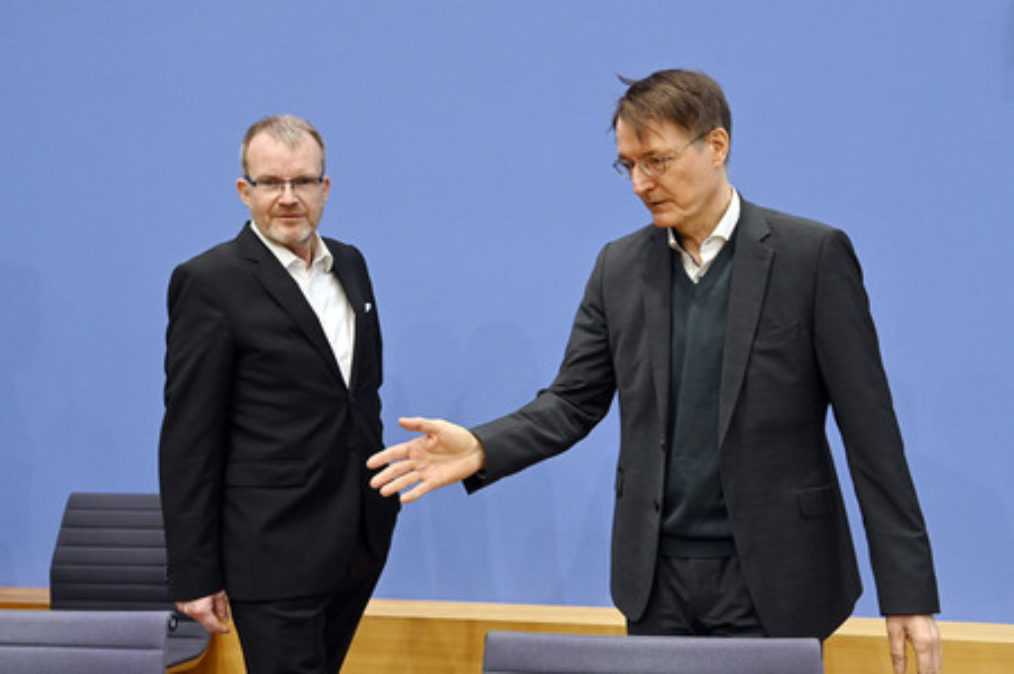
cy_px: 337
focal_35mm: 32
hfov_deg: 58.8
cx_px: 507
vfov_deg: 41.1
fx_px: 901
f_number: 5.6
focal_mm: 32
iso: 5000
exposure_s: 1/400
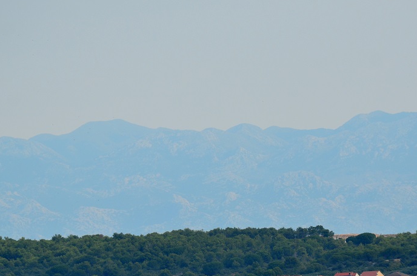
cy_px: 191
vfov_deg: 3.2
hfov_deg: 4.9
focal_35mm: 425
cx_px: 242
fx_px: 4907
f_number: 5.3
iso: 400
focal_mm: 195
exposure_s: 1/2500
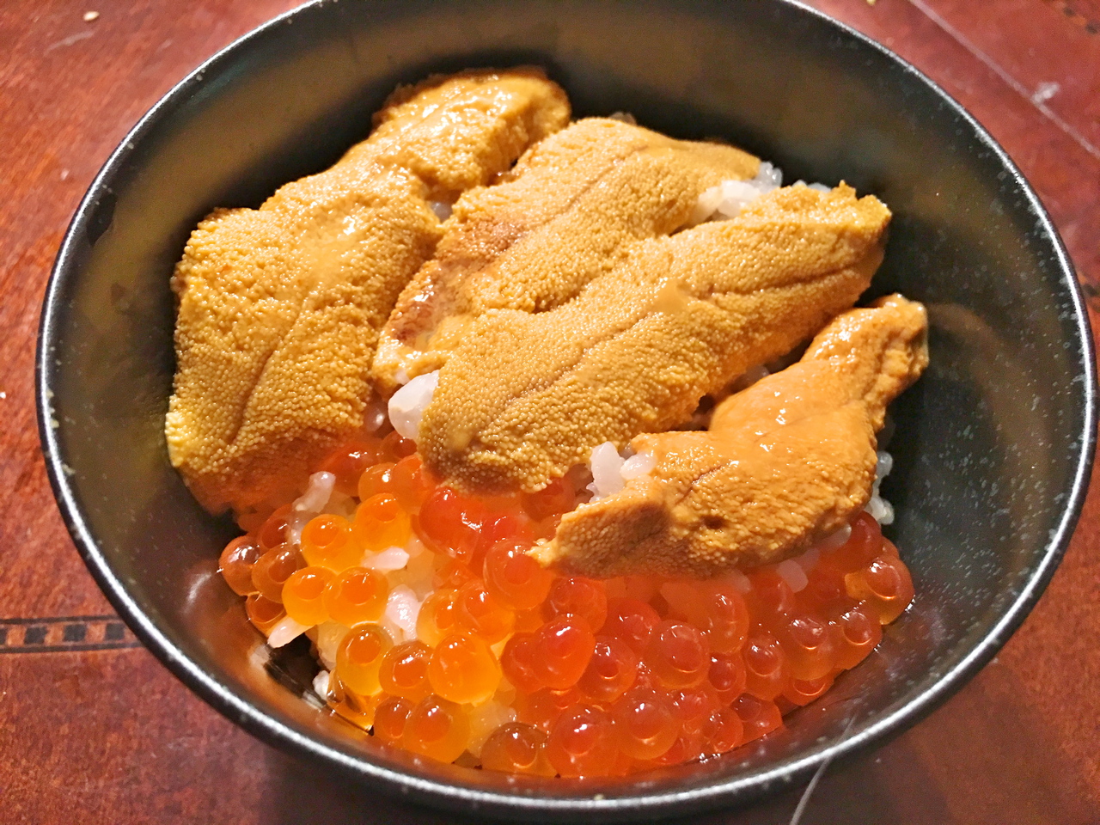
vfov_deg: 48.2
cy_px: 412
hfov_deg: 61.7
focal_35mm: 29
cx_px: 550
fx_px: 922
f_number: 2.2
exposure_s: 1/15
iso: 100
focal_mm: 4.15
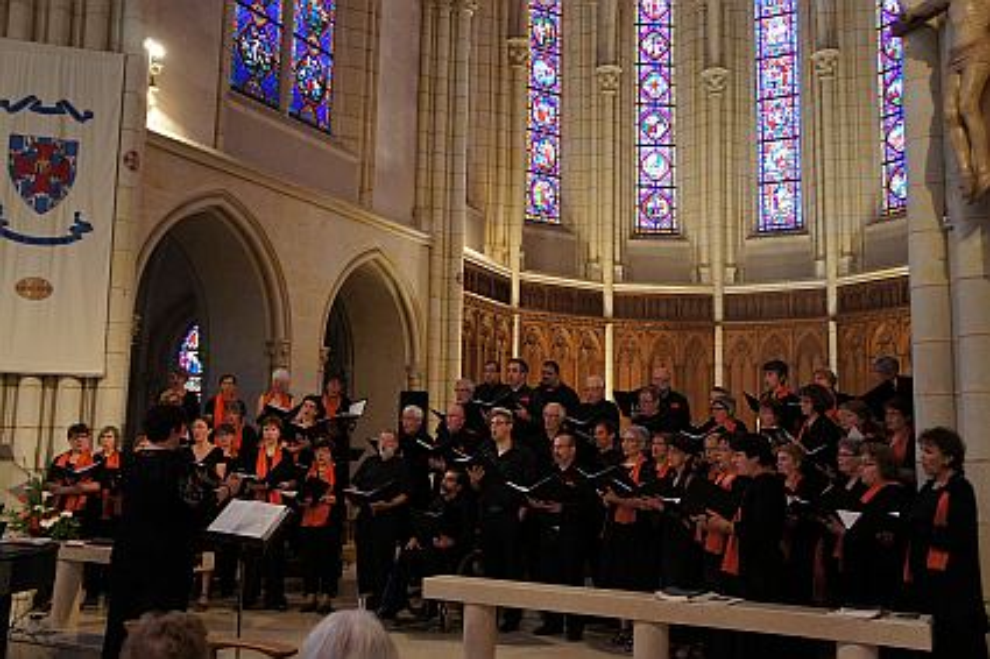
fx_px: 907
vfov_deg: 39.9
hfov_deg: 57.2
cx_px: 495
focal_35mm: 33
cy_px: 330
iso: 1000
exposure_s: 1/40
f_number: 4
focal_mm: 22
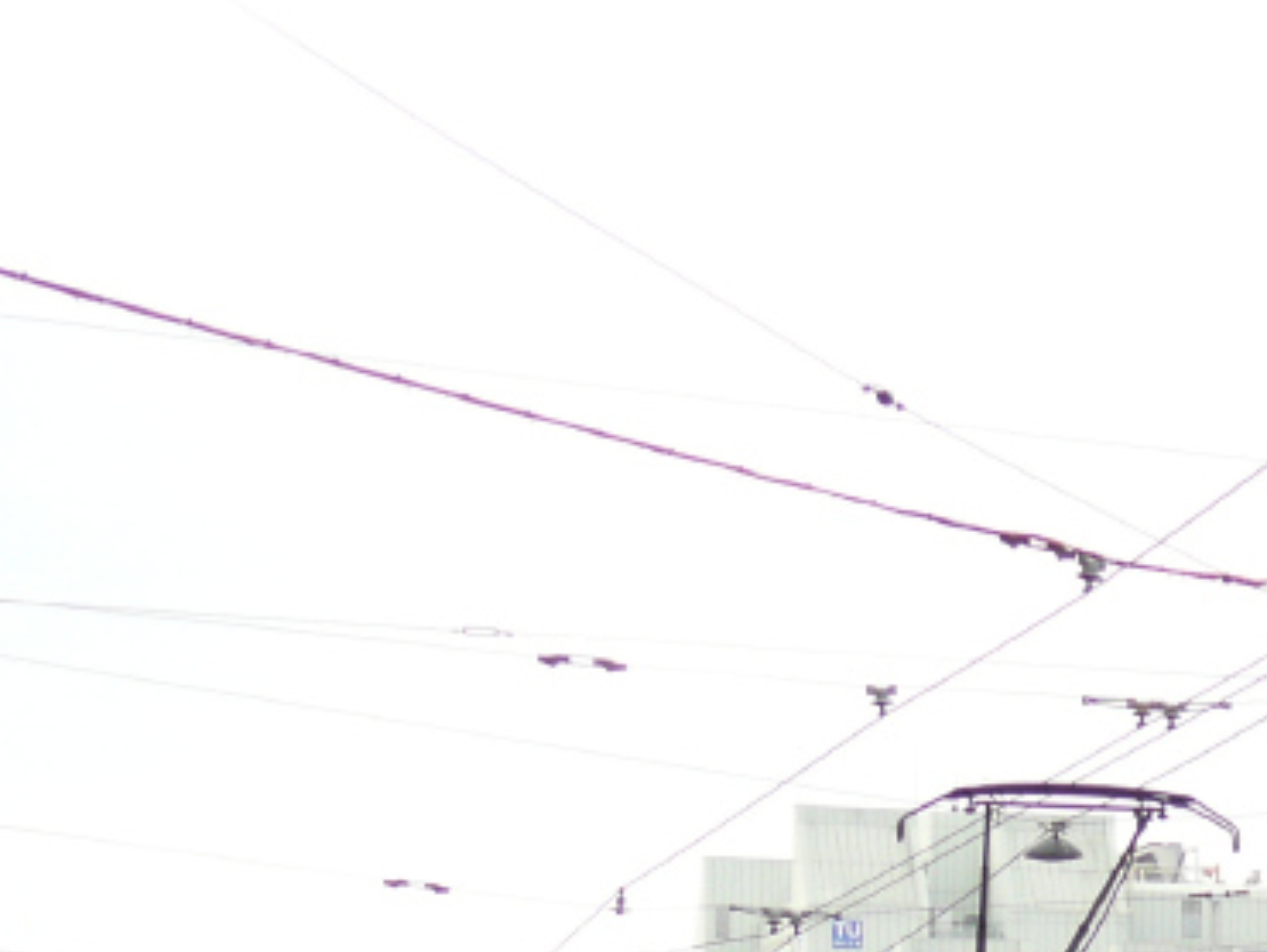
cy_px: 1015
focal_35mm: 179
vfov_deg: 8.2
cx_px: 2222
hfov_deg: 10.4
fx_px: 6556
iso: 100
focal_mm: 10.7
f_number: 3.2
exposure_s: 1/250
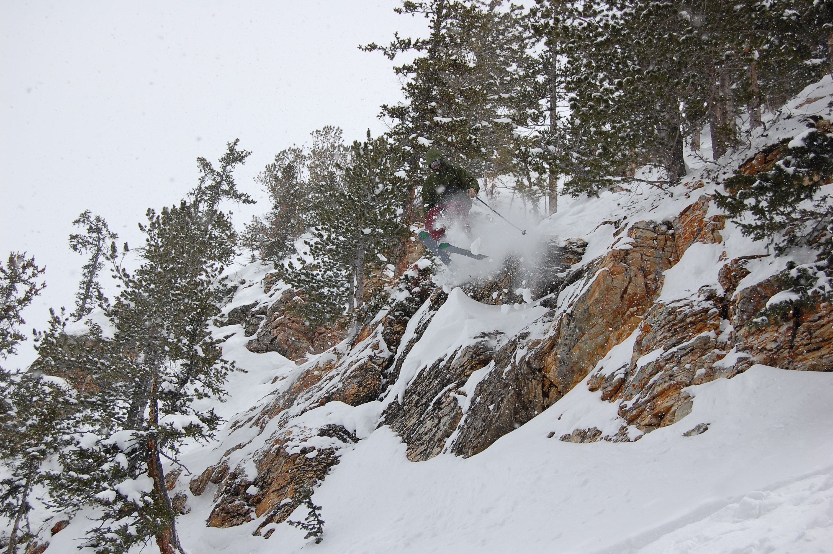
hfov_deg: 37.9
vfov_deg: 25.7
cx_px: 416
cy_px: 277
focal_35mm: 52
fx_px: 1214
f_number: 6.3
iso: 200
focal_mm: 35
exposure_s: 1/1600
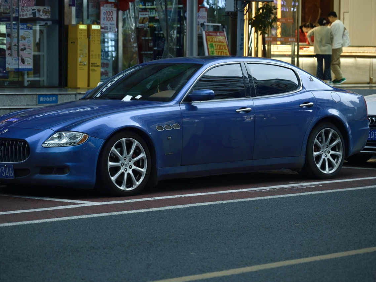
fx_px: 826
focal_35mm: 76
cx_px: 169
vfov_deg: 19.4
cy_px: 141
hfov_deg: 25.6
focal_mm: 70
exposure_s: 1/200
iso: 400
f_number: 2.8
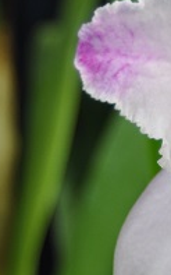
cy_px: 113
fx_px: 2250
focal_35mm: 302
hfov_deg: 4.3
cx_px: 328
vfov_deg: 7.0
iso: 400
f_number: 5
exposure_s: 1/100
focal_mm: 65
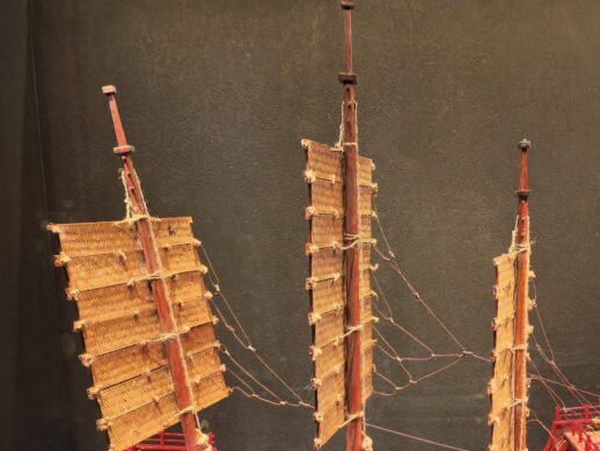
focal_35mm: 40
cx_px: 390
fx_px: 694
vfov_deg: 35.4
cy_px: 326
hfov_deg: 46.2
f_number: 2
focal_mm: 5.75
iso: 250
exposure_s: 1/50
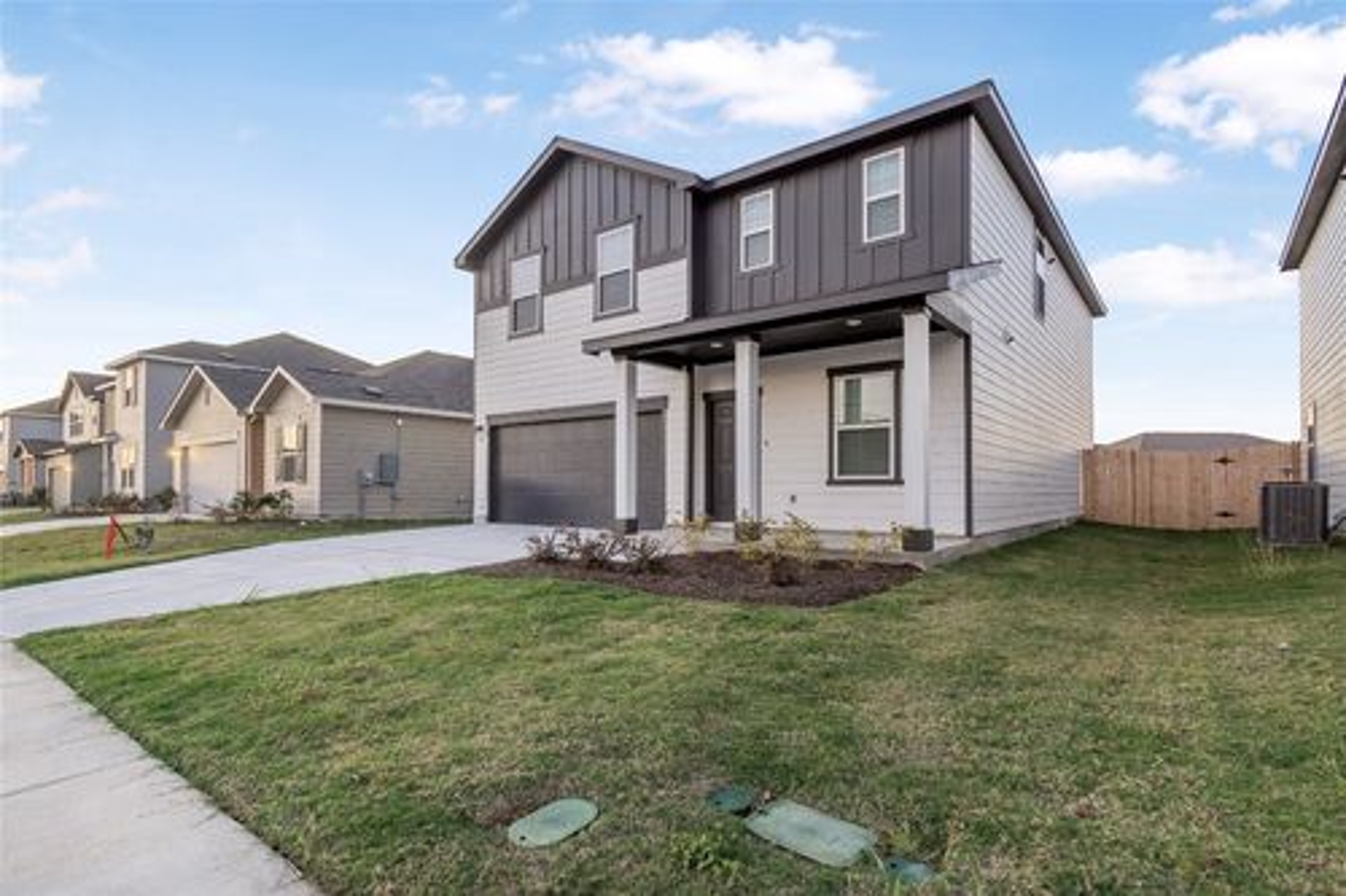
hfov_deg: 95.0
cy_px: 448
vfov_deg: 72.0
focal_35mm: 16
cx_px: 673
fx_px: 617
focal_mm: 11
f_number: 9
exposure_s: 1/3
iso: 100
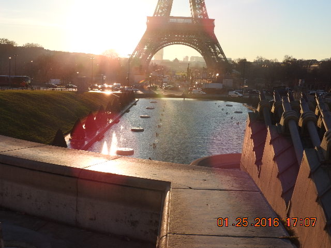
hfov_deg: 38.2
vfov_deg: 29.1
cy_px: 124
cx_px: 166
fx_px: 478
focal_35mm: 50
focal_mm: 9
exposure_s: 1/800
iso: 100
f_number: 4
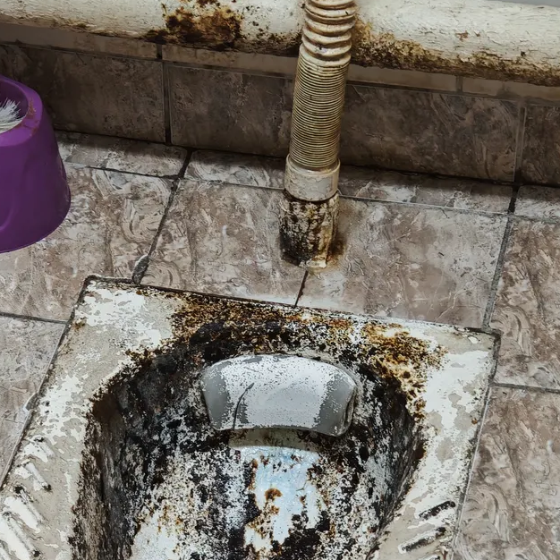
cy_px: 523
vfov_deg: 14.1
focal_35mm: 122
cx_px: 201
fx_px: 2233
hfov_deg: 14.3
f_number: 2
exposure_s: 1/100
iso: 1600
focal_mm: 9
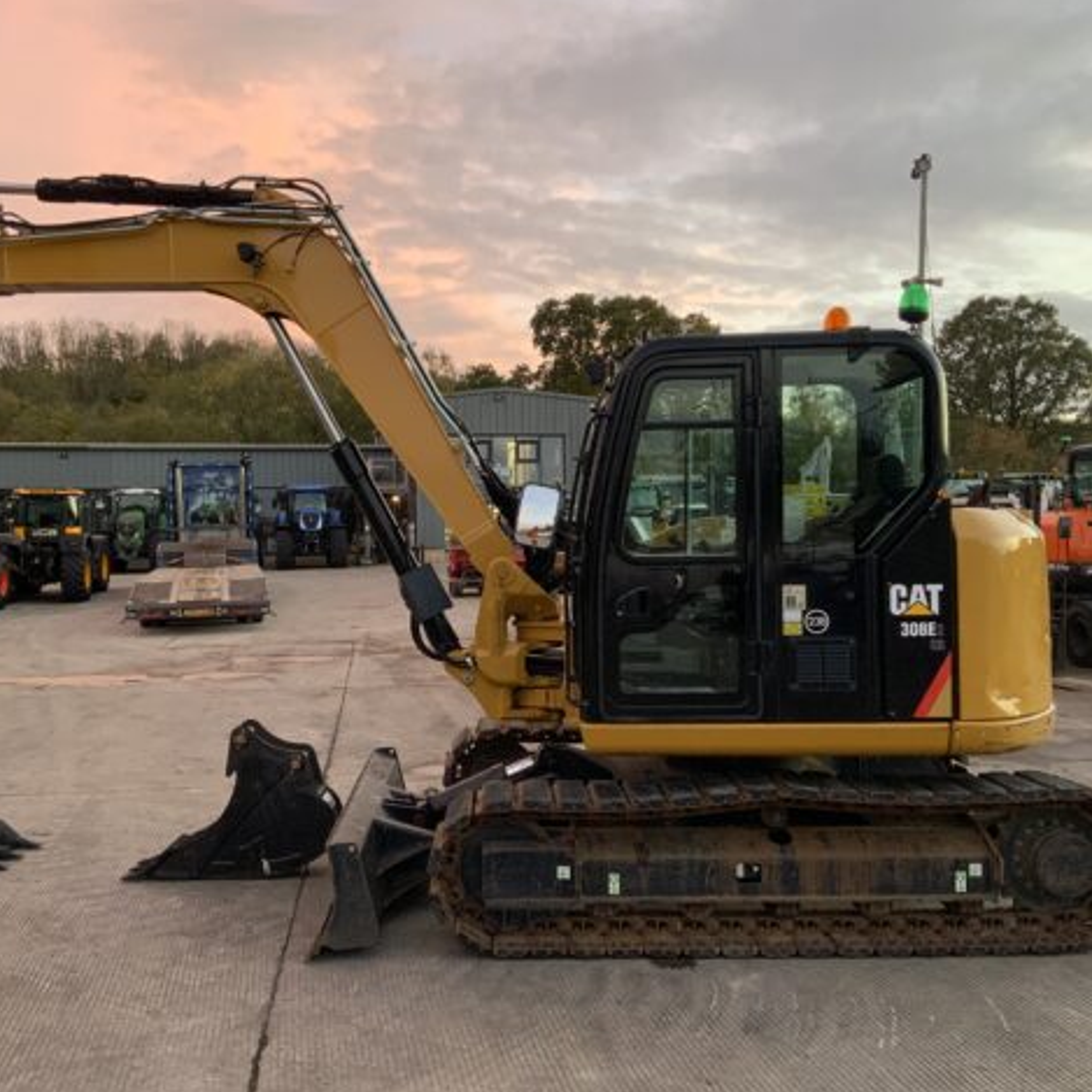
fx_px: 1249
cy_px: 545
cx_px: 463
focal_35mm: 35
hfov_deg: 47.1
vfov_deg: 47.2
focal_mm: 3
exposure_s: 1/64
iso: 64
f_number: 1.8
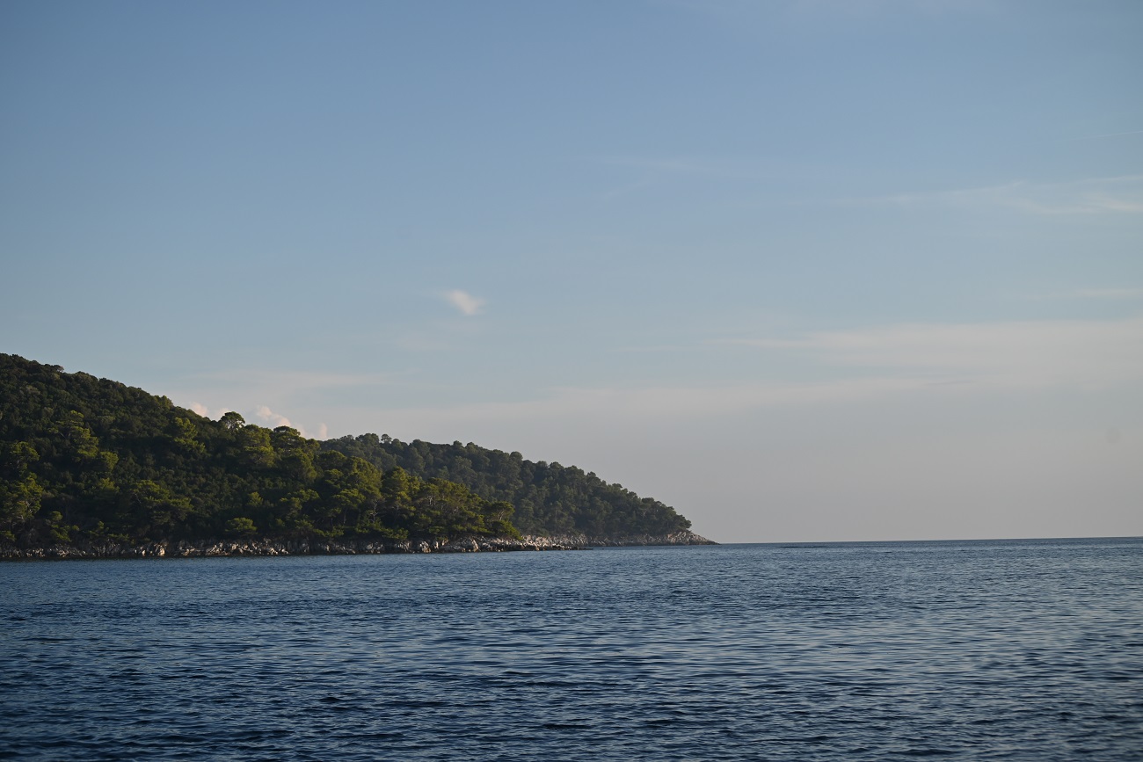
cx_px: 572
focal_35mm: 78
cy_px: 381
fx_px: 2477
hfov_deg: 26.0
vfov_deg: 17.5
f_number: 6.3
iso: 100
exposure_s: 1/640
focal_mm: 78
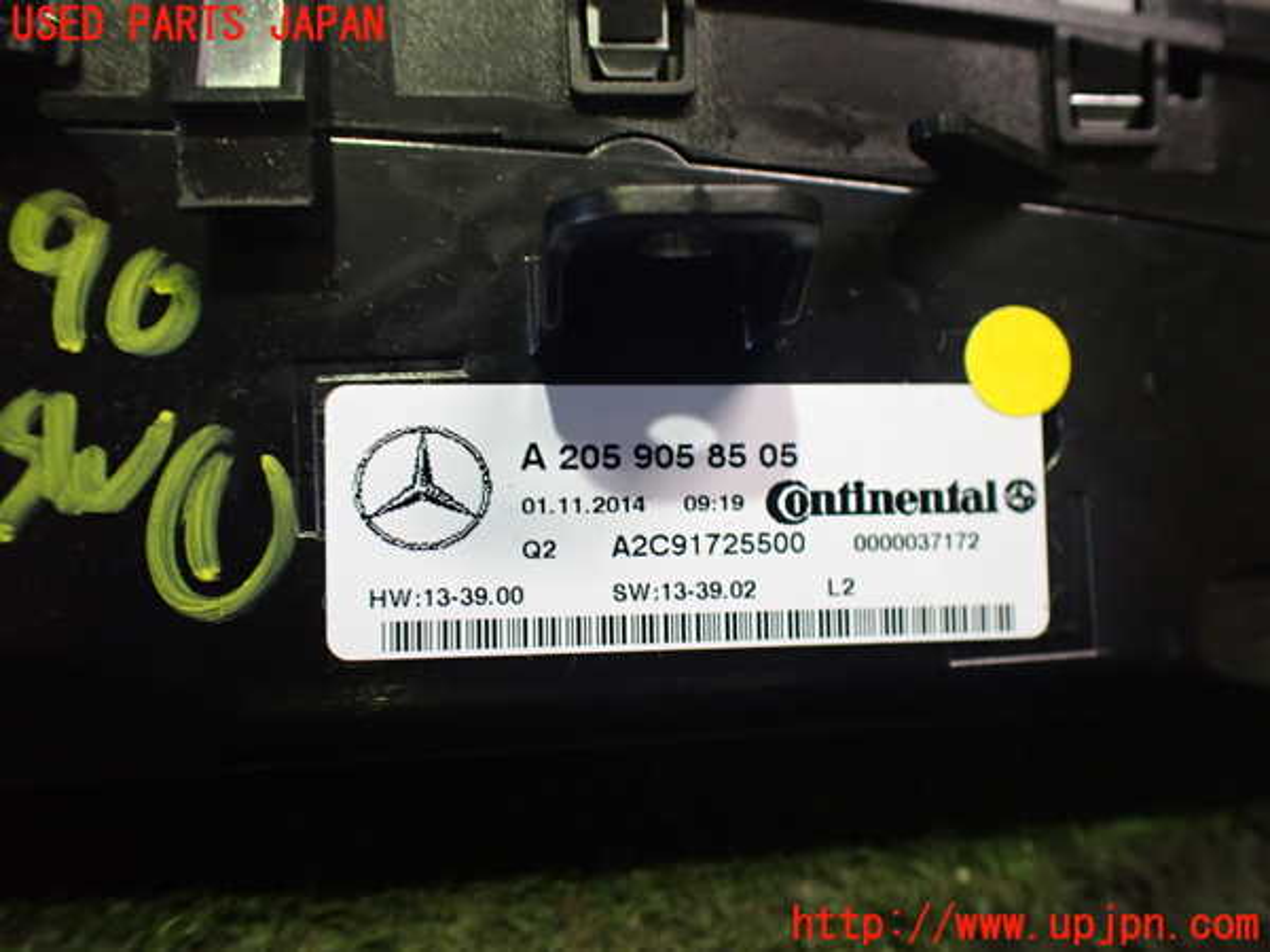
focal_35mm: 30
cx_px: 635
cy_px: 476
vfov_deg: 46.8
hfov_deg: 60.0
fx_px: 1101
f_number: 2.3
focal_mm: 5.4
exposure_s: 1/40
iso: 800
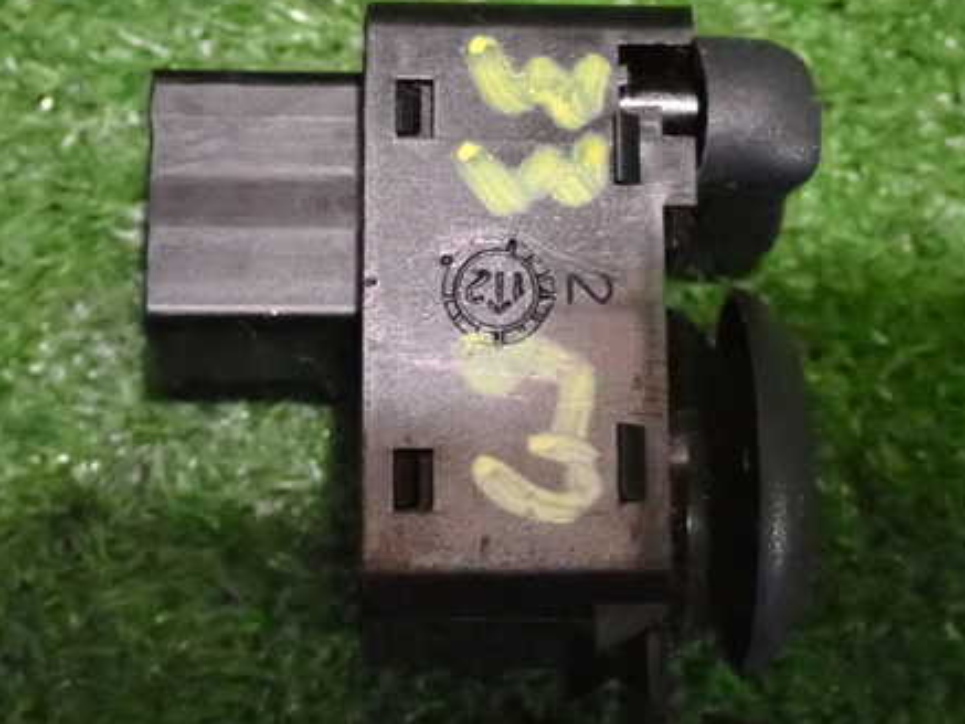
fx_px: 2565
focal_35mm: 92
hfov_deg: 21.3
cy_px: 324
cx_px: 512
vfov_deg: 16.1
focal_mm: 11.88
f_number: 3.8
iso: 5000
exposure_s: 1/40
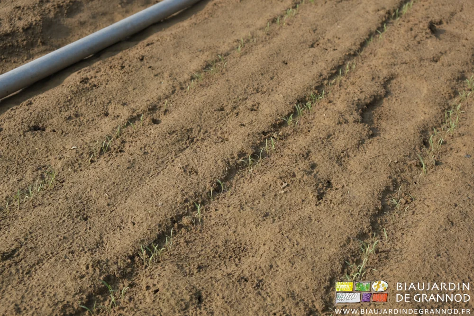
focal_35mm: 54
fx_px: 711
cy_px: 158
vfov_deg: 25.1
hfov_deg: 36.9
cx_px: 237
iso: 160
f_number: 5.6
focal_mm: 35.8
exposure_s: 1/420
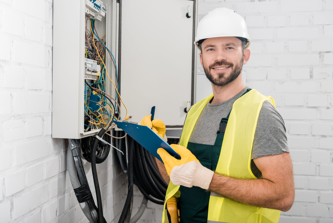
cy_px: 112
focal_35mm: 44
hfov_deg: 44.5
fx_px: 407
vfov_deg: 30.5
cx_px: 166
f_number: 5.6
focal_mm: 44
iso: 100
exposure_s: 1/200
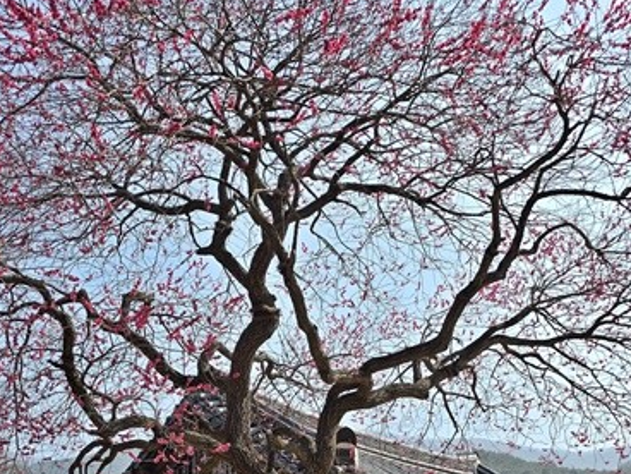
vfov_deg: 27.5
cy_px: 467
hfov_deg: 38.2
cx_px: 303
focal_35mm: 50
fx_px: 911
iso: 12
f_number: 1.7
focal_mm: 6.3
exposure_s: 1/509
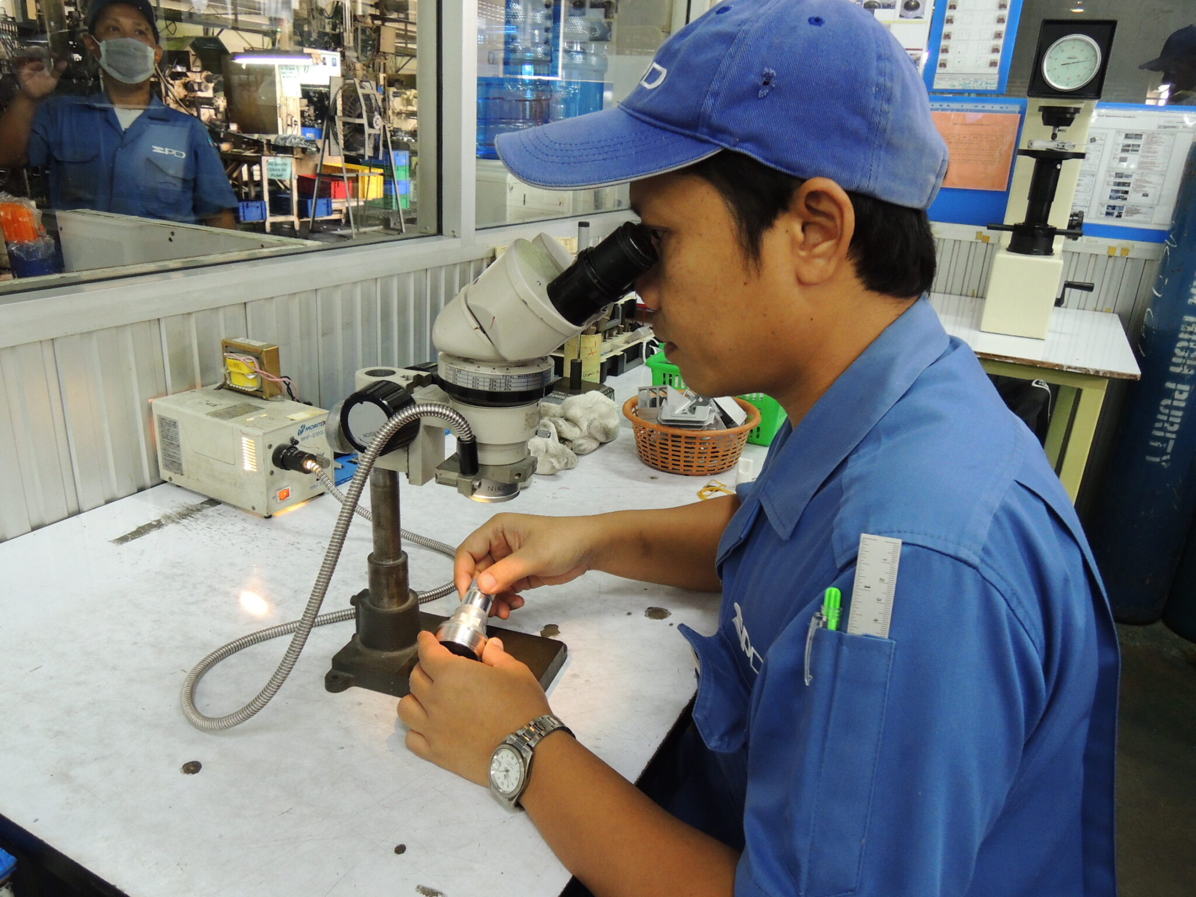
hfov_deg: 71.6
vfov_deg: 56.8
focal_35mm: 24
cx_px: 598
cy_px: 448
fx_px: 829
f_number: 2.8
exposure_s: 1/30
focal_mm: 4.3
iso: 400
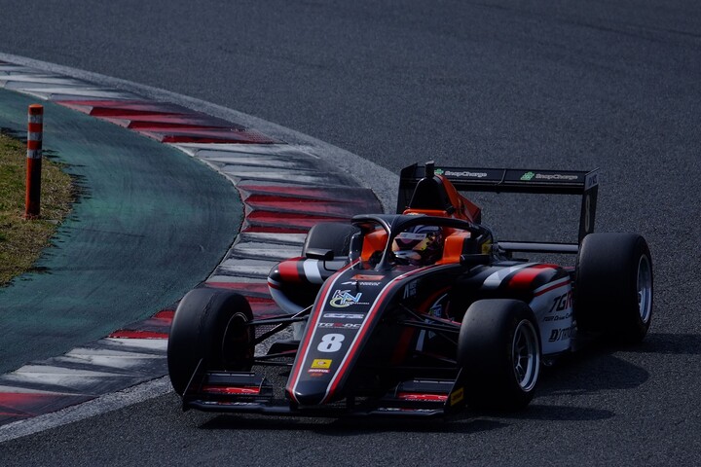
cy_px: 234
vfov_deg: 3.1
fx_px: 8762
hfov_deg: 4.6
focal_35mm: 450
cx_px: 350
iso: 100
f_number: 4
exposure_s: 1/2000
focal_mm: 300
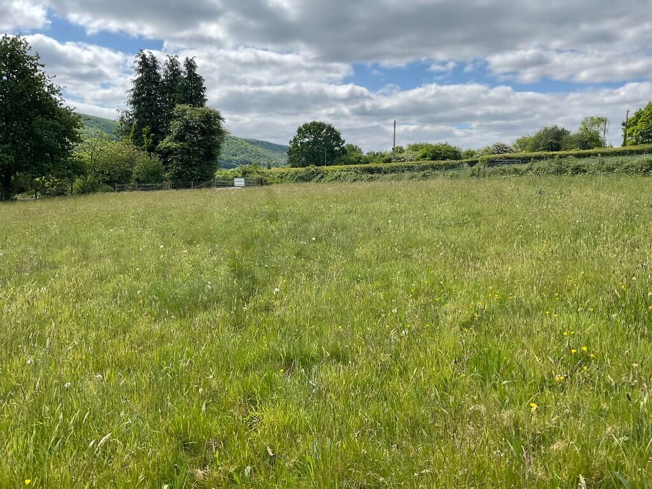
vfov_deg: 48.2
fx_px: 546
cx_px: 326
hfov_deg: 61.7
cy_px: 244
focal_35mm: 29
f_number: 1.8
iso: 16
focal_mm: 3
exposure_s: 1/1984
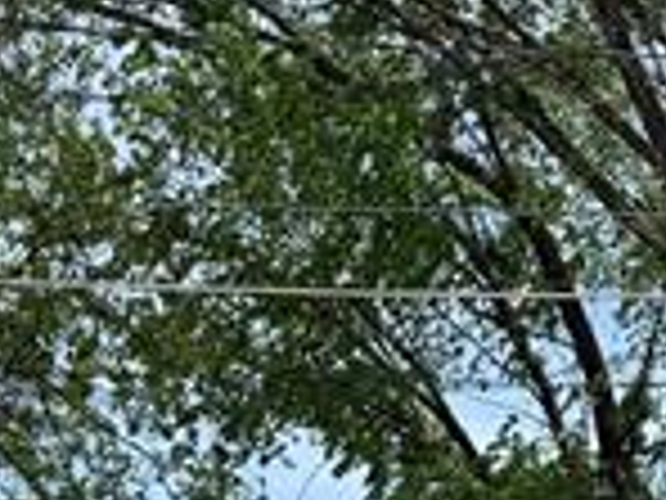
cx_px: 333
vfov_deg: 12.9
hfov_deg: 18.9
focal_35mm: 104
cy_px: 910
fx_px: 2001
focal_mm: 6.76
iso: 80
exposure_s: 1/3413
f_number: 1.78
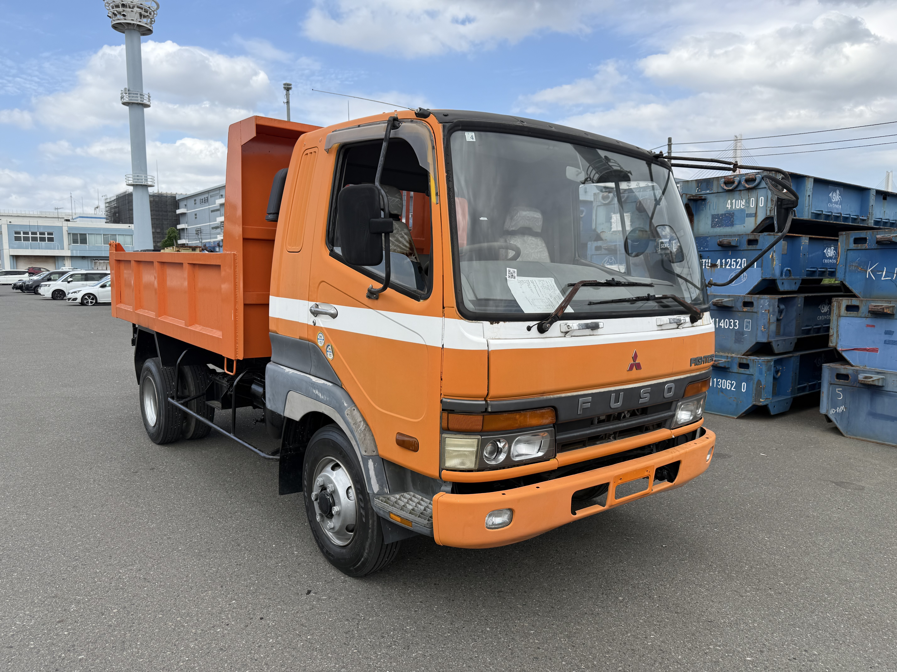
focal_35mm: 24
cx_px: 448
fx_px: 622
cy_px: 336
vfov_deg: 56.8
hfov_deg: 71.6
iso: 80
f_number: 1.78
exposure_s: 1/2801
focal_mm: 6.76
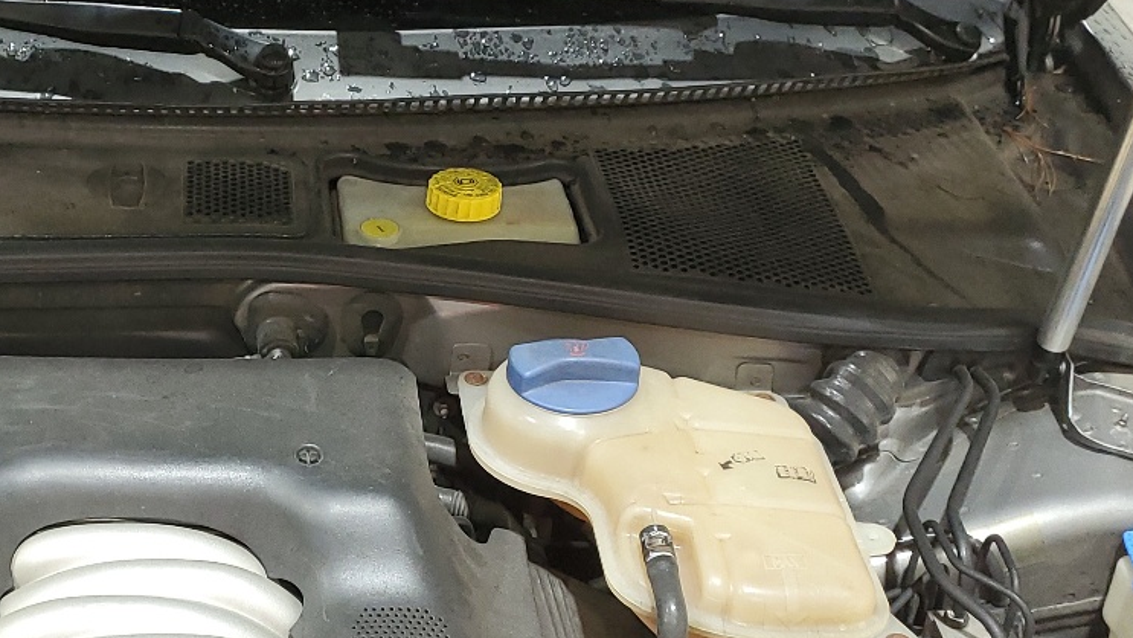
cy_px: 411
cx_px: 180
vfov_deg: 19.7
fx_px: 1833
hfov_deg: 33.1
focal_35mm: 61
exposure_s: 1/60.2
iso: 142
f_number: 1.5
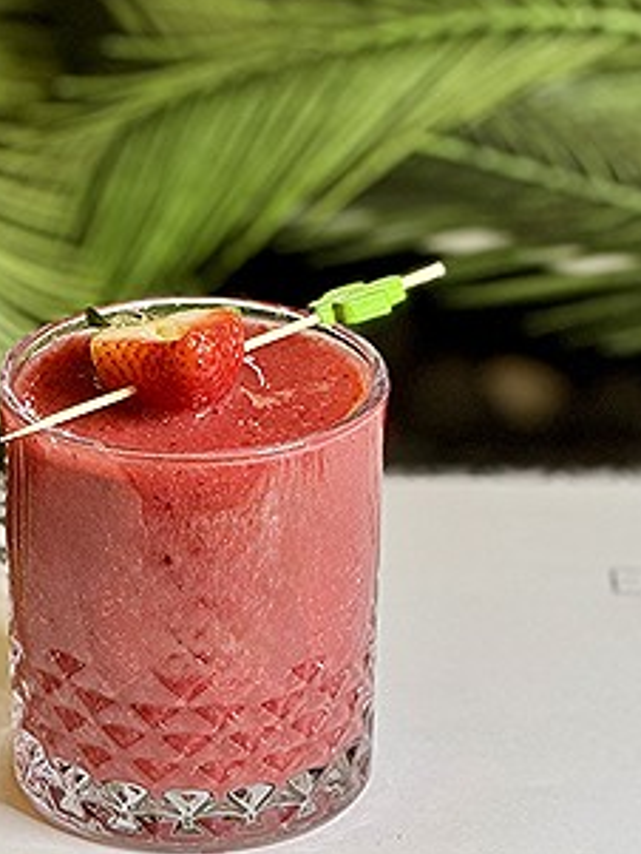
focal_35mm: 239
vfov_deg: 8.3
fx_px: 5897
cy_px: 312
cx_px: 190
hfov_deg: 6.2
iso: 250
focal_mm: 15.66
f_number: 2.8
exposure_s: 1/67
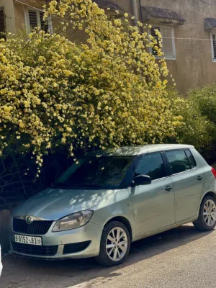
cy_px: 144
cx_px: 108
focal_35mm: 64
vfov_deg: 30.3
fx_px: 532
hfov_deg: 22.9
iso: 32
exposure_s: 1/968
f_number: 2.2
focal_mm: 7.5
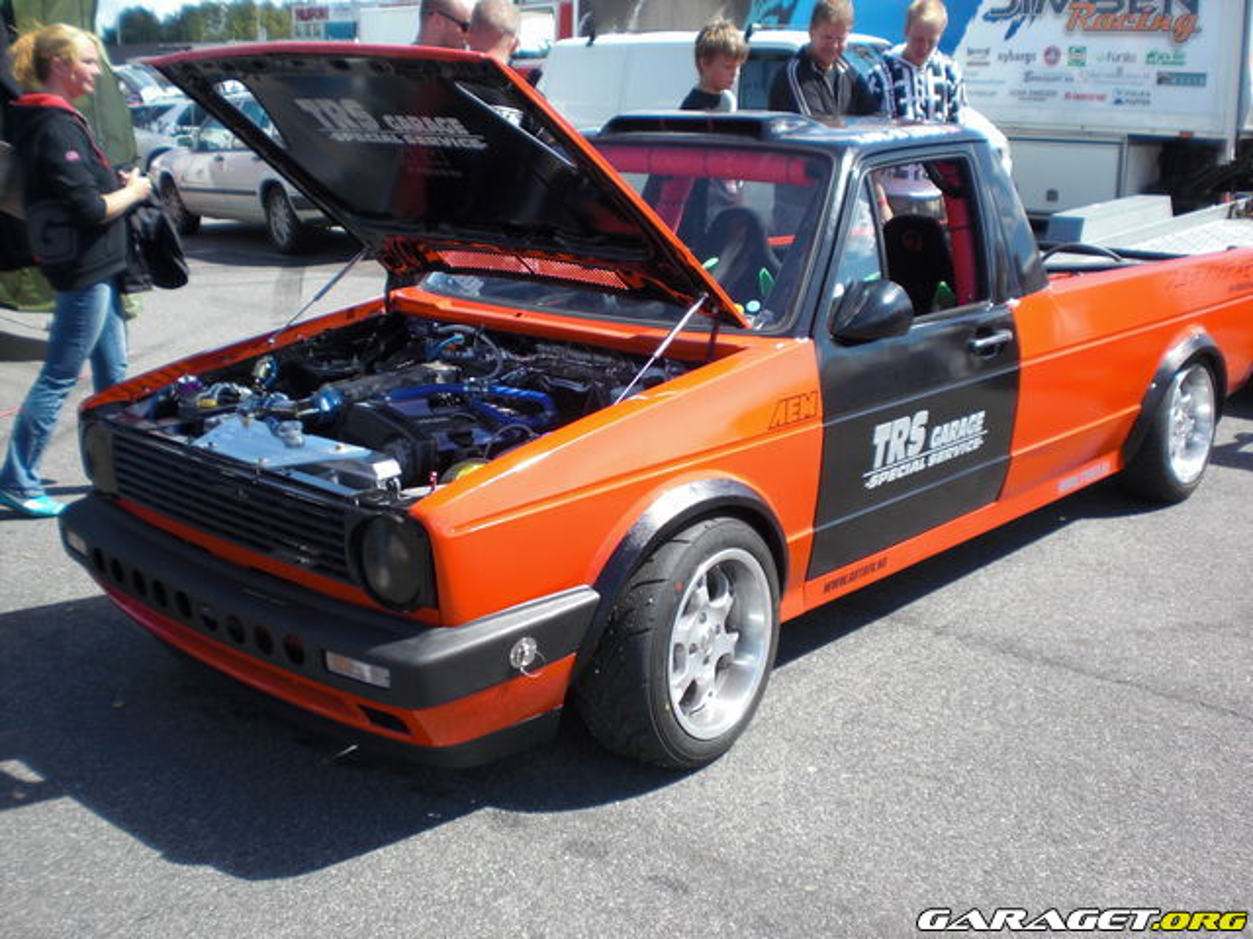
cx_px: 626
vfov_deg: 37.7
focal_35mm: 38
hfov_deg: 49.0
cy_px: 470
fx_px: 1375
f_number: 3.1
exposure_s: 1/400
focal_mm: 6.3
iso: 64
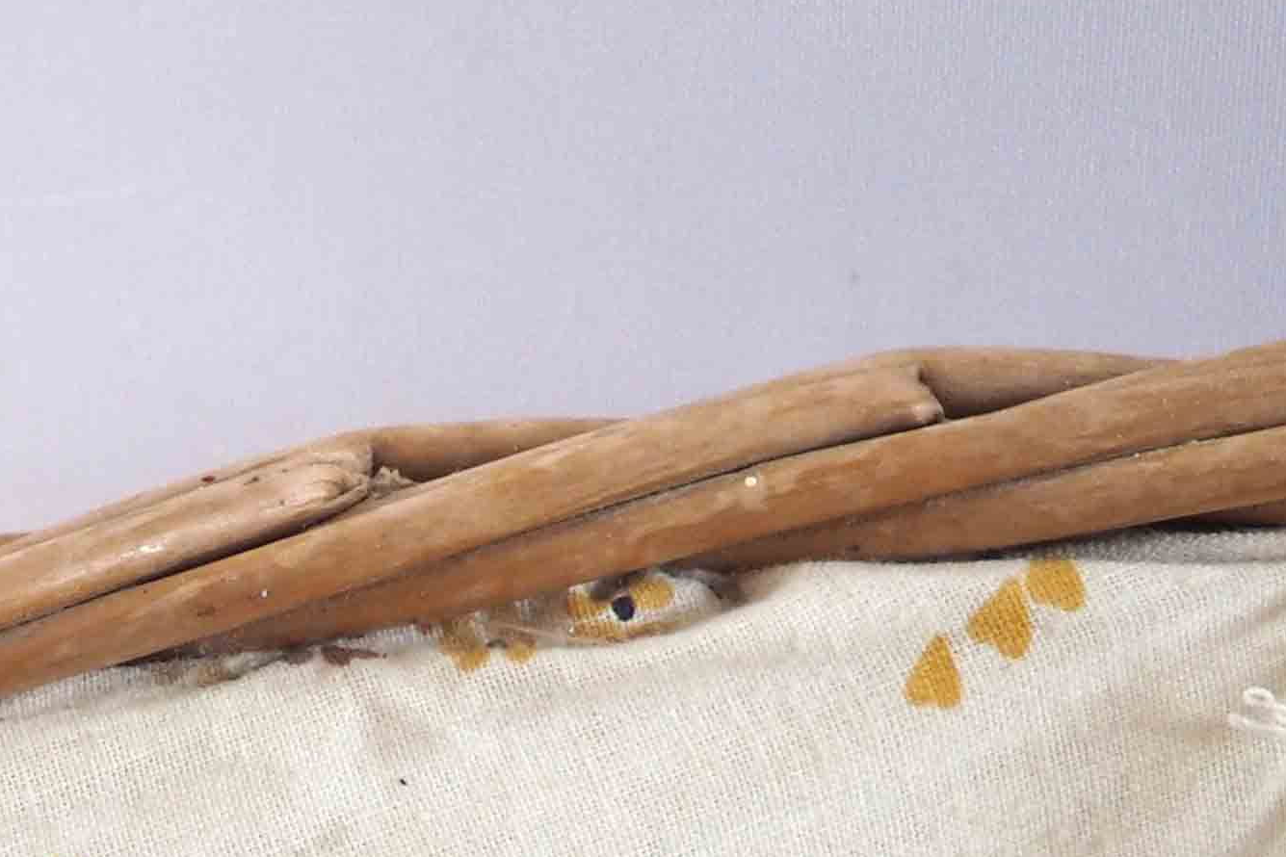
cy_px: 1593
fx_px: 5644
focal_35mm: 158
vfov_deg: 8.3
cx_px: -249
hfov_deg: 12.7
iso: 800
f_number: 4.2
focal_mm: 22
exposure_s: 1/60
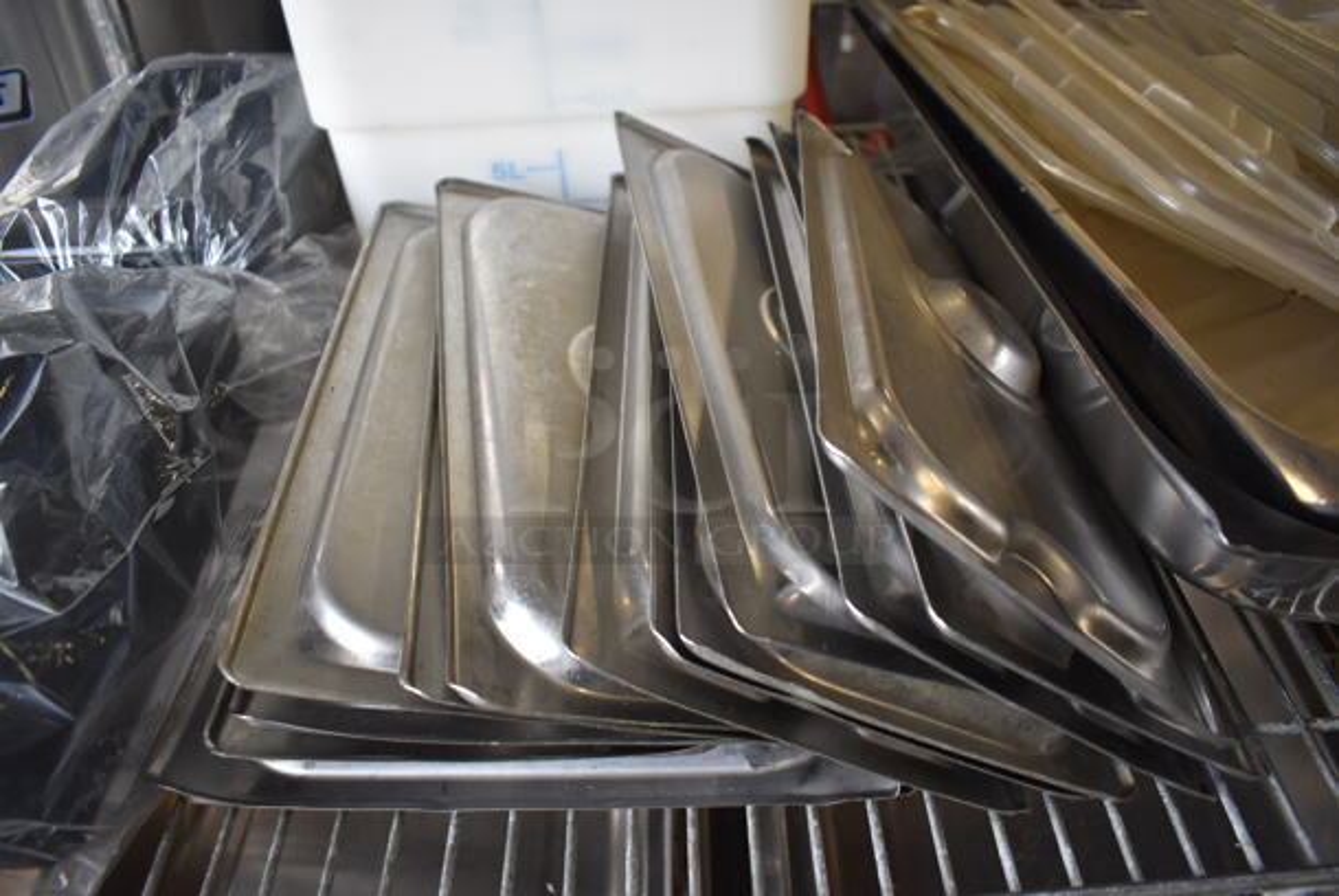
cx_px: 670
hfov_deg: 67.3
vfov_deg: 48.0
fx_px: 1005
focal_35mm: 27
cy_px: 448
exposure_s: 1/125
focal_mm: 18
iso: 900
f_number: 3.5
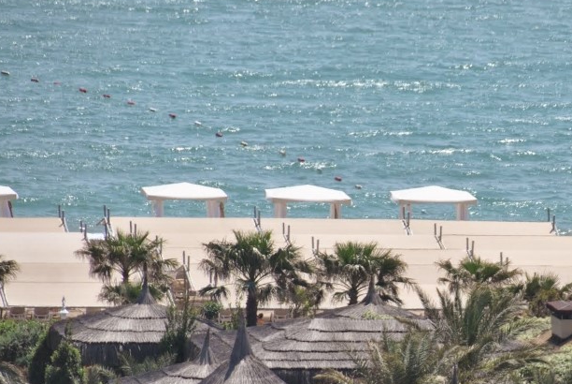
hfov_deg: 3.7
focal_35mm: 562
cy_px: 259
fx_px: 8942
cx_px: 448
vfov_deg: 2.5
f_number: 5.6
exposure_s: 1/1250
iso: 200
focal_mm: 200
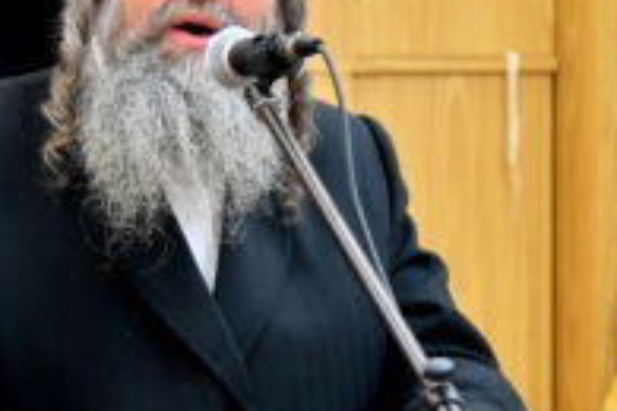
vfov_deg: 4.6
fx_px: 5073
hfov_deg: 7.0
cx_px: 247
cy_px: 95
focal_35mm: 296
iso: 1250
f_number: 4
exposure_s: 1/320
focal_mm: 86
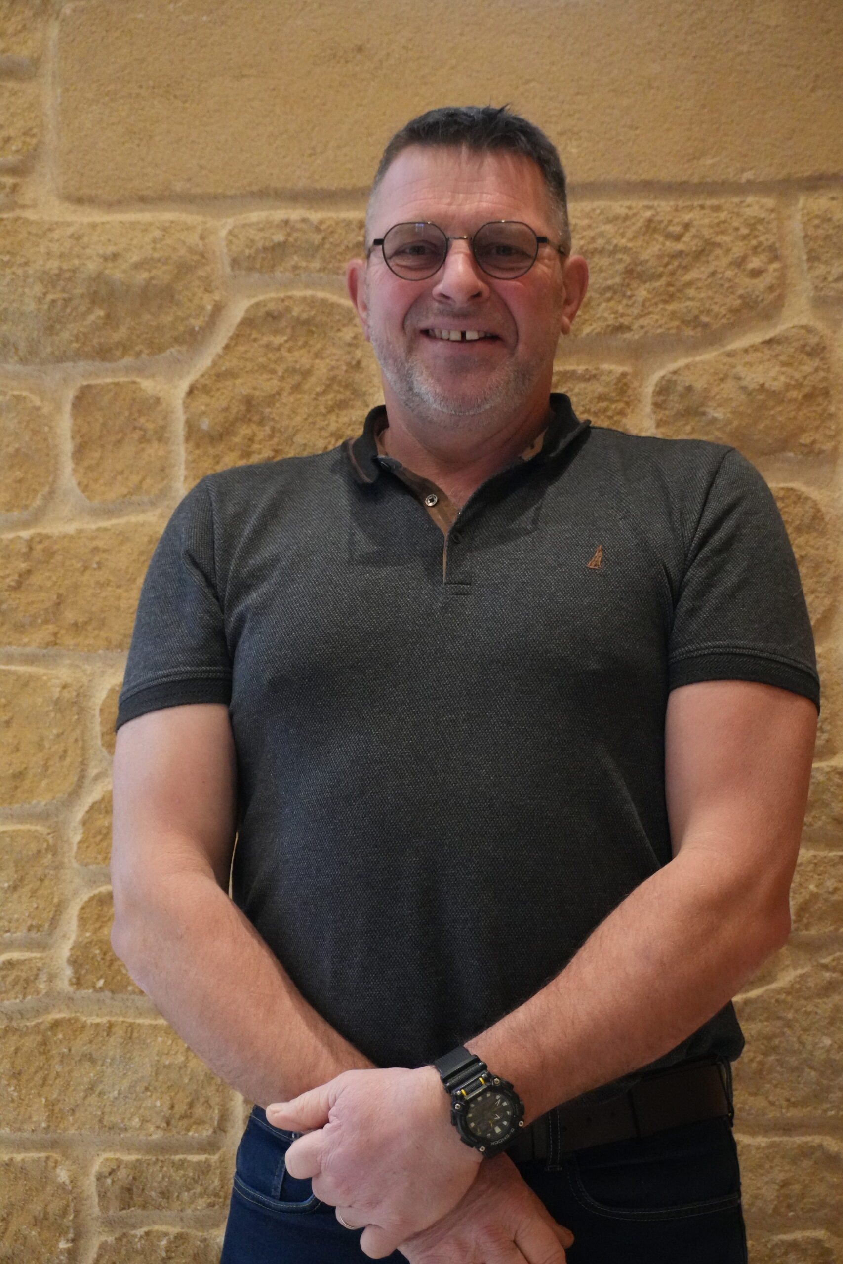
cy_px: 632
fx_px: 2318
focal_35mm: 66
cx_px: 422
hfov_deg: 20.6
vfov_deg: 30.5
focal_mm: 44
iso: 6400
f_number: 5.6
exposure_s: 1/40
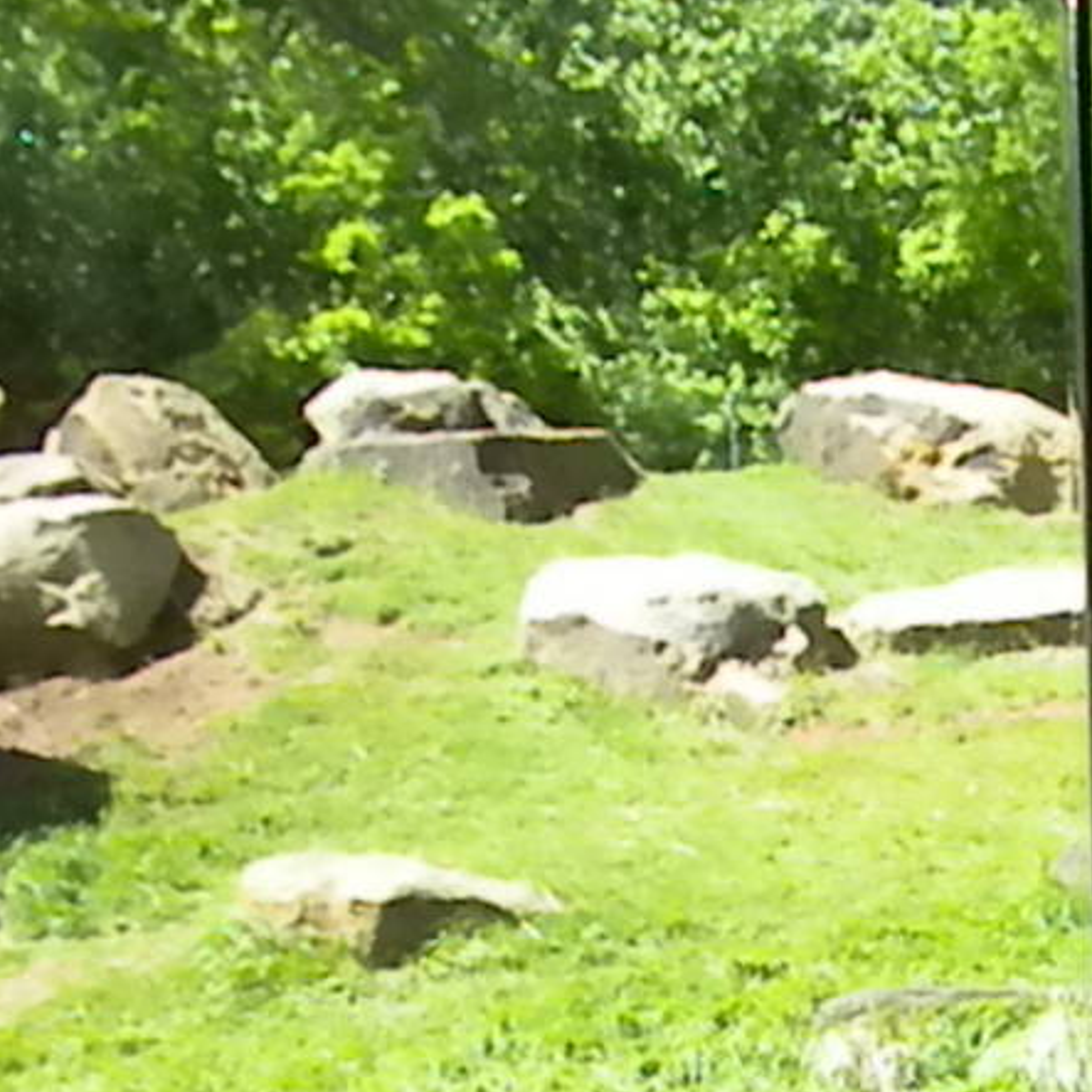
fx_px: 4211
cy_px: 1472
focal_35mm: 118
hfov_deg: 14.0
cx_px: 1570
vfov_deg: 14.1
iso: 640
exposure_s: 1/122
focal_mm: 6.6
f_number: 10
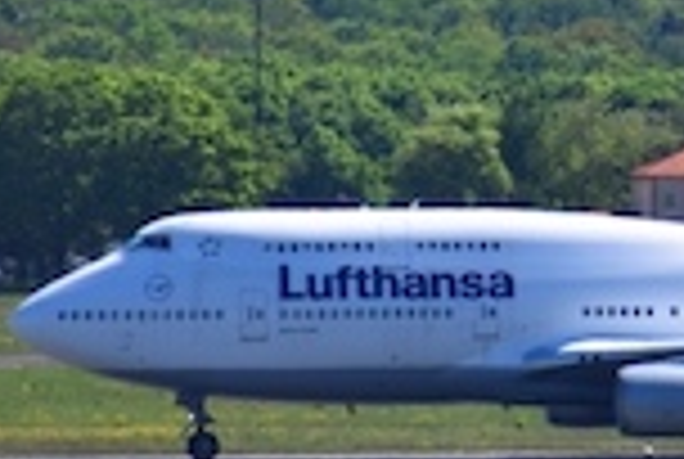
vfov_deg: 1.6
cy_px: 232
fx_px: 16505
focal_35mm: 867
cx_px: 882
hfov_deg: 2.4
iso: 200
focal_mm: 220
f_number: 7.1
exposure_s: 1/800
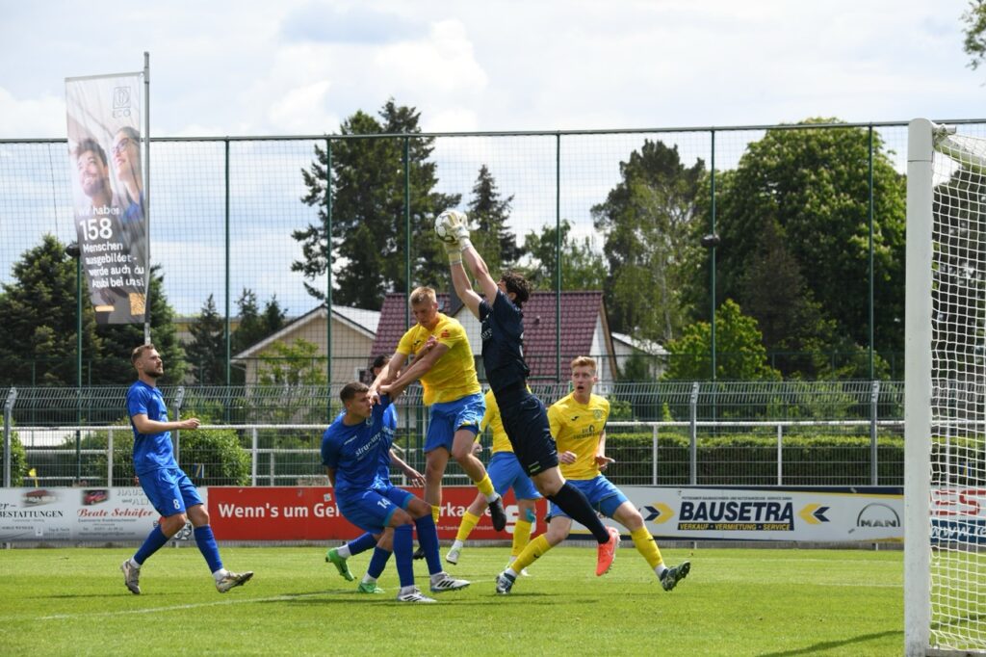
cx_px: 493
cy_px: 328
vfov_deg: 8.6
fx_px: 4381
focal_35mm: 160
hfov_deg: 12.8
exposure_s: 1/2000
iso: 1250
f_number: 10
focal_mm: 160
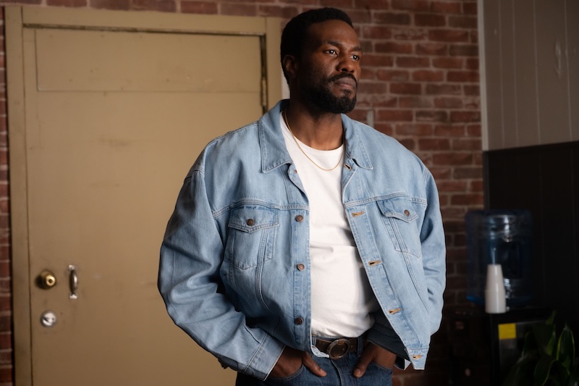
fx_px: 1126
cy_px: 193
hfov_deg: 28.8
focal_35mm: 70
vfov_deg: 19.4
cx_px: 290
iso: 2500
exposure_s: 1/100
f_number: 4
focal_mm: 70
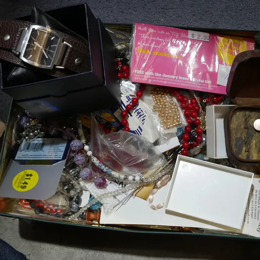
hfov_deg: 31.1
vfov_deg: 31.1
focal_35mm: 55
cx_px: 141
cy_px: 130
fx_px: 467
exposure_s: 1/60
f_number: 5.1
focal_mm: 23
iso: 250
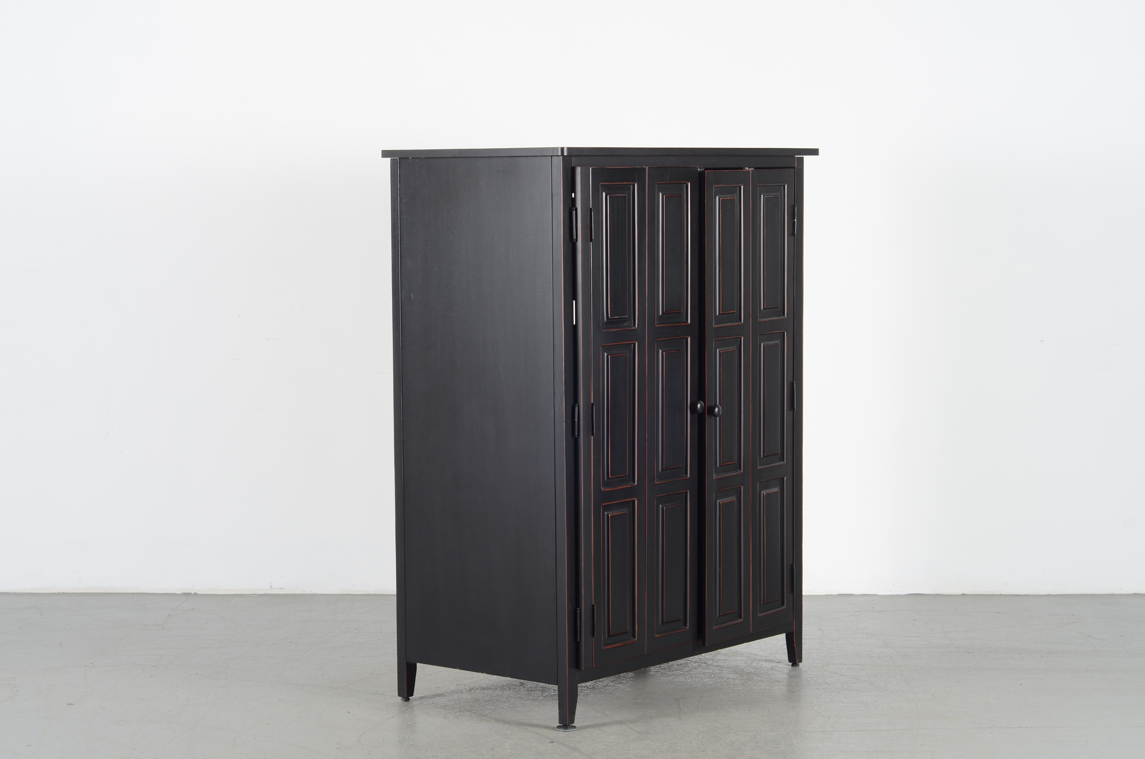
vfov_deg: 18.1
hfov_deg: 27.0
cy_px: 380
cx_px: 572
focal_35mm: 75
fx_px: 2380
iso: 100
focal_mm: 50
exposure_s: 1/125
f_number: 5.6
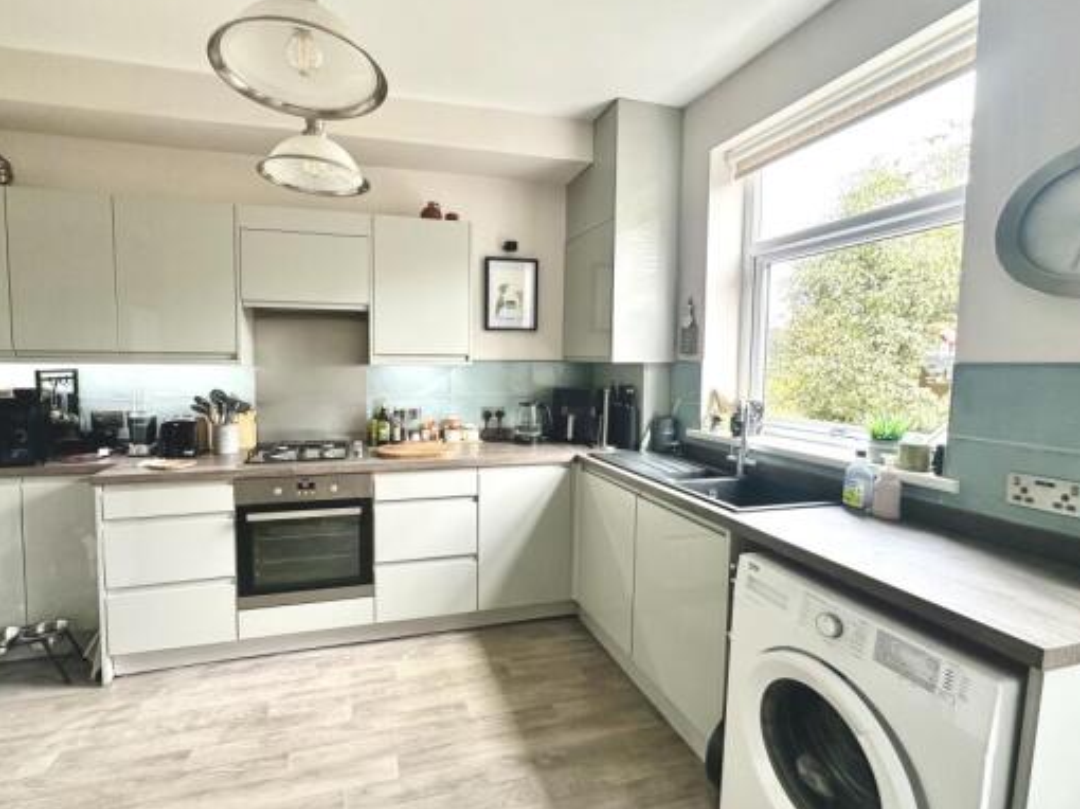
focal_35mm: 16
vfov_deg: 78.0
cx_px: 475
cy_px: 395
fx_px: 499
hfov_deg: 94.1
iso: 200
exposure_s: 1/99
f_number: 2.2
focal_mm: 2.22
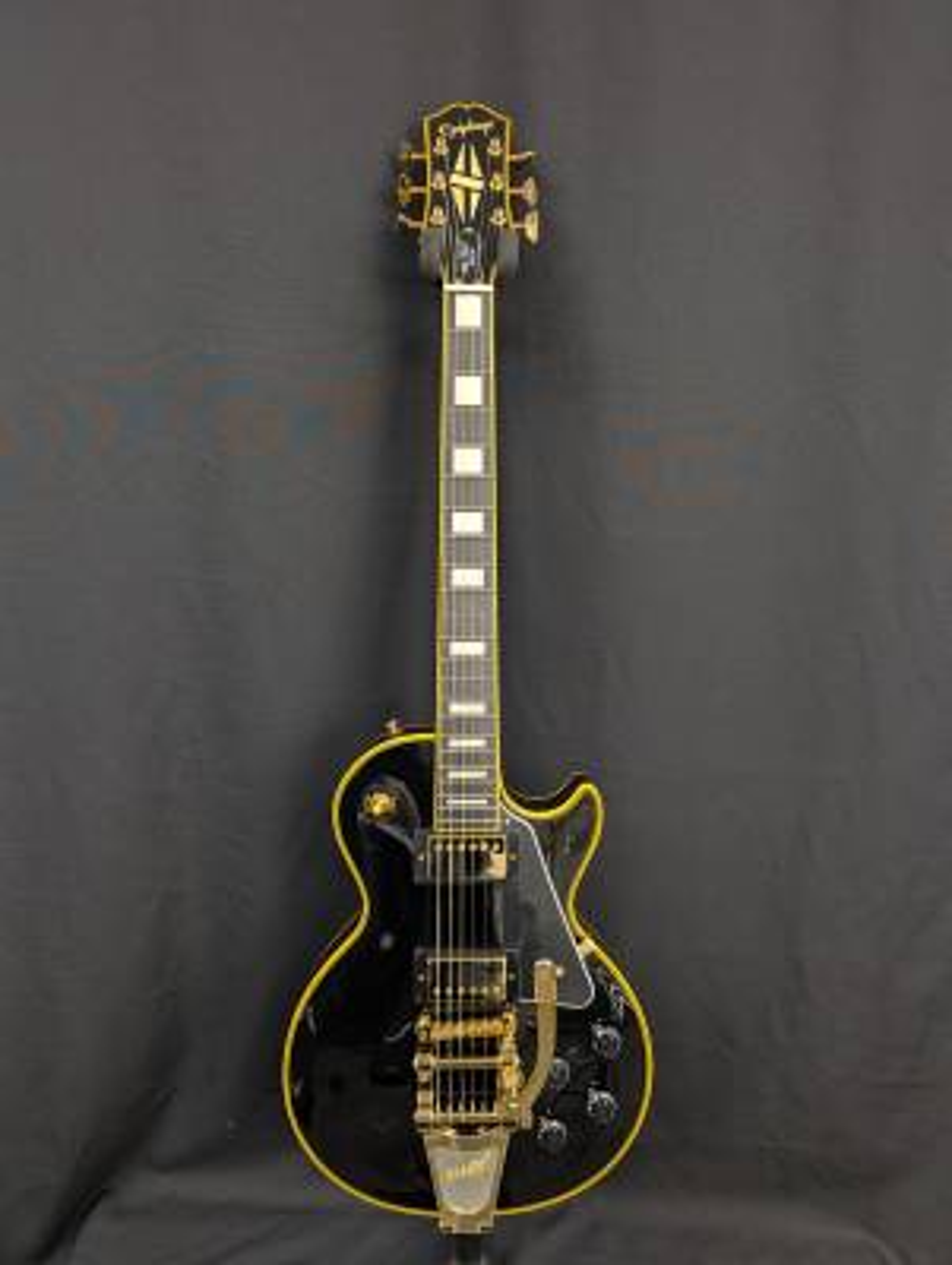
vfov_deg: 71.5
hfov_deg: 56.9
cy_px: 632
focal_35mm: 24
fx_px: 878
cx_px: 476
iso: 83
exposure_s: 1/32.3
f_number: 1.68
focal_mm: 6.9
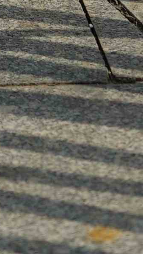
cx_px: -341
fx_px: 2495
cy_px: -635
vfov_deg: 5.3
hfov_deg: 3.2
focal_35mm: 370
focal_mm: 50
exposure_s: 1/1250
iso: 50
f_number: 4
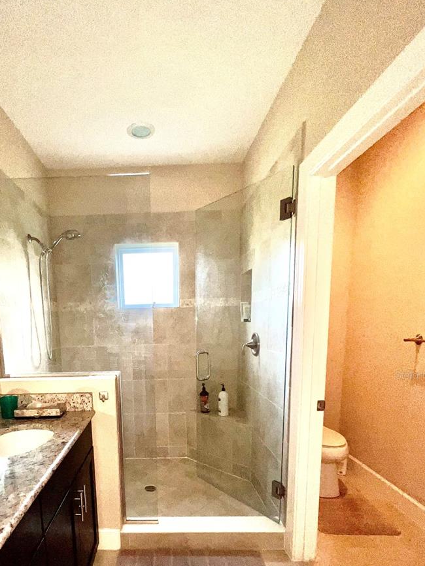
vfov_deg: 84.9
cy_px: 375
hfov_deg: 69.9
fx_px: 295
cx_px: 148
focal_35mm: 18
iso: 32
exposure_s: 1/122
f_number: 1.8
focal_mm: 1.57
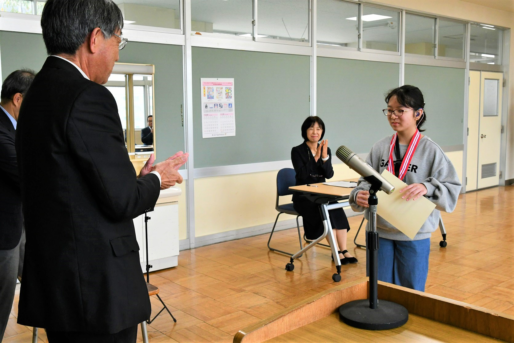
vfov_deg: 35.9
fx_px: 528
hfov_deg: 51.9
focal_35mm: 37
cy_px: 172
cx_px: 257
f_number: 8
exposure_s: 1/250
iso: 2000
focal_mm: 25
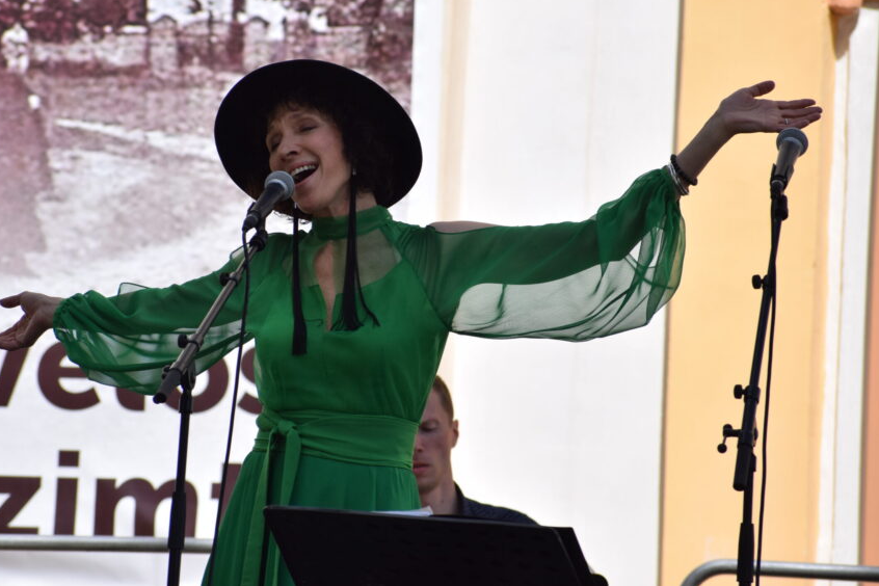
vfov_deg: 4.0
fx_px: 8423
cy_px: 257
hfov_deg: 6.0
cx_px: 352
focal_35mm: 345
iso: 400
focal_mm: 190
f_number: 8
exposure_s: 1/2000
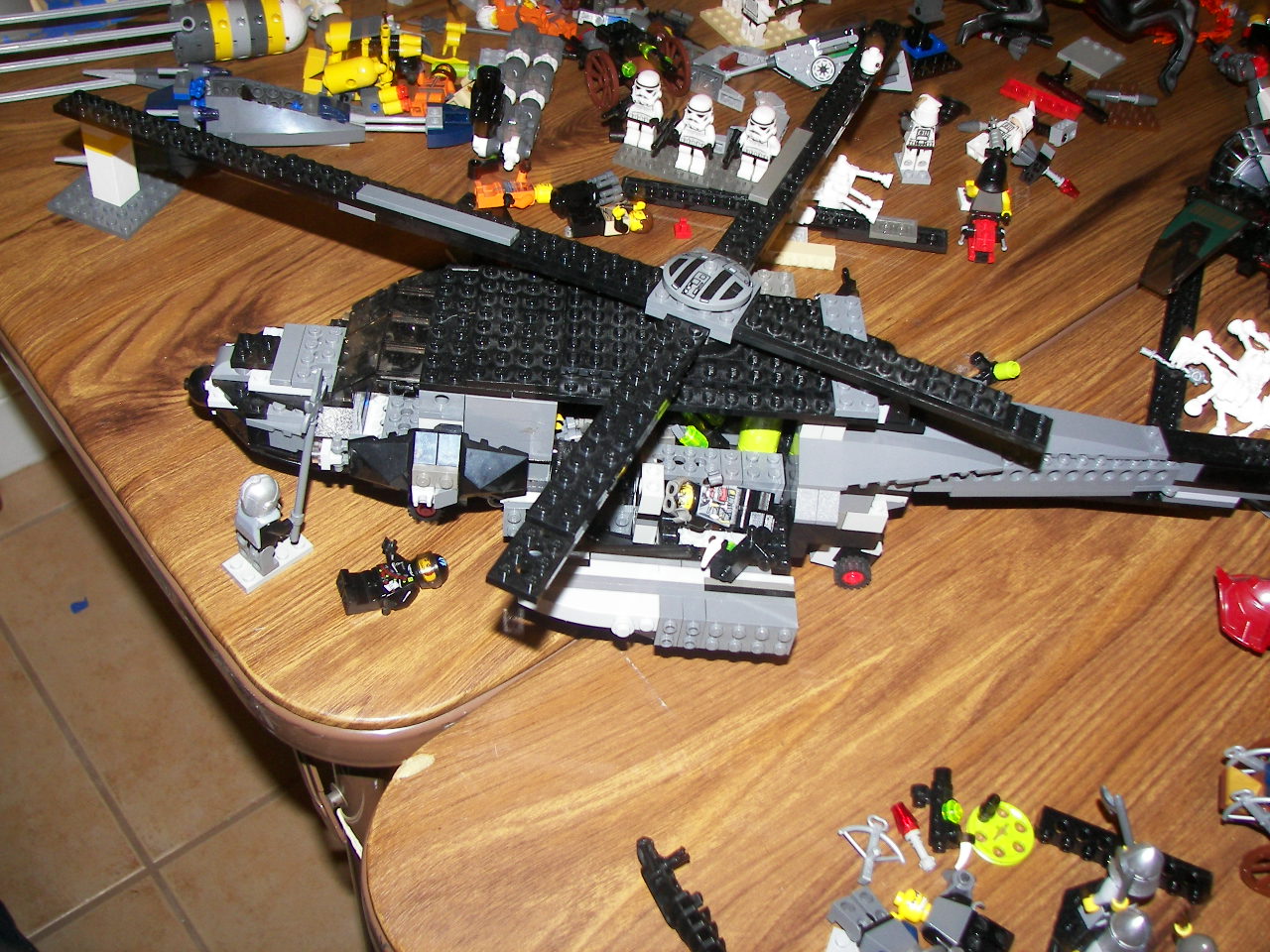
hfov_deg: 51.4
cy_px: 476
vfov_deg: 39.7
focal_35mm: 36
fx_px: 1321
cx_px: 635
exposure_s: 1/30
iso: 100
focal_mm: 6
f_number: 2.8
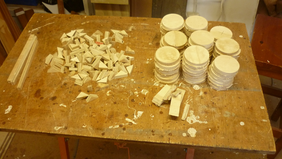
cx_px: 141
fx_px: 269
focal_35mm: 36
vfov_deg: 32.7
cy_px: 62
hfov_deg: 55.3
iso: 320
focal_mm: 5.5
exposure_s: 1/60
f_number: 2.8
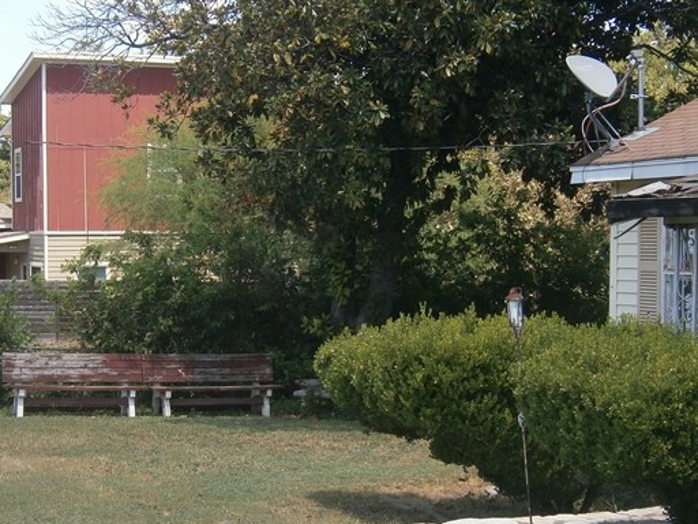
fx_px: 1452
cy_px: 330
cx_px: 293
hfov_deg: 27.0
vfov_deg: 20.4
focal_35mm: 72
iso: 80
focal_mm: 6.4
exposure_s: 1/400
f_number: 3.1
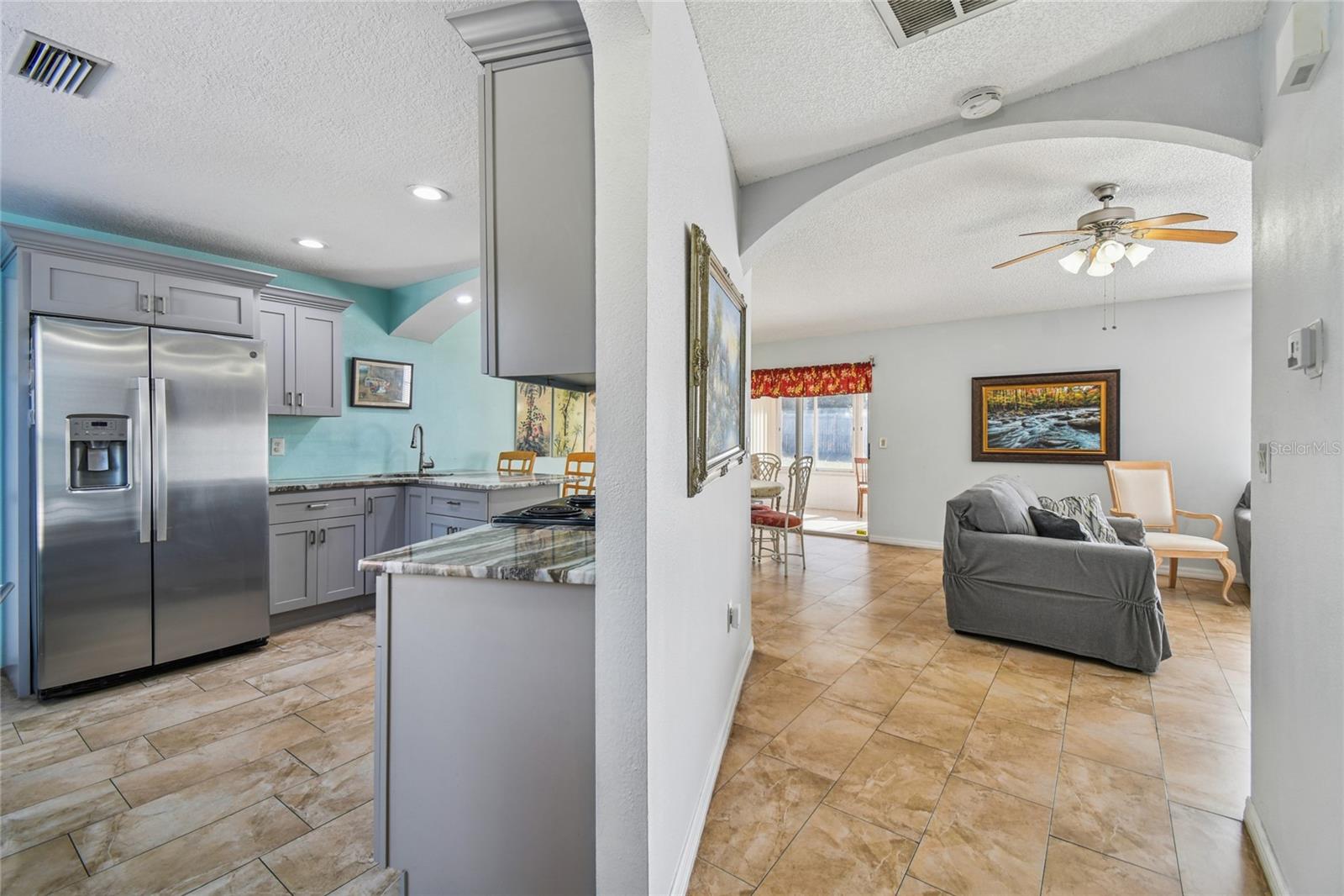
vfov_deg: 77.3
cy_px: 448
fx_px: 560
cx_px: 672
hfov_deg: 100.4
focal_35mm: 15
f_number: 7.1
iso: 100
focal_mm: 10
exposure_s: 1/2.5
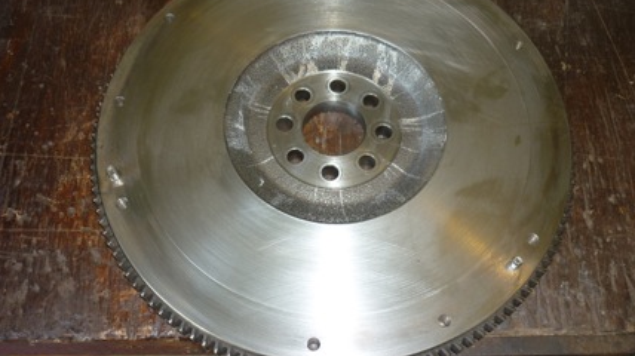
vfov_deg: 31.8
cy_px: 131
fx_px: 623
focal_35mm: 37
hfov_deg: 54.0
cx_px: 320
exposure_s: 1/30
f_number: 2.8
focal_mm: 5.5
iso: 100
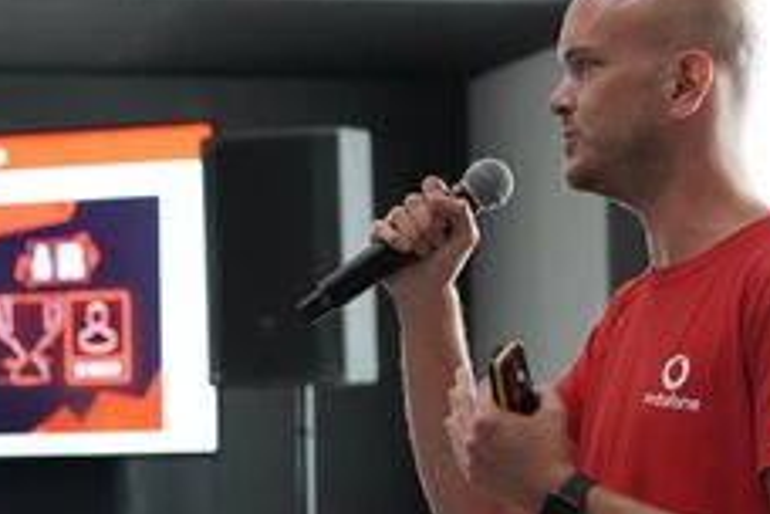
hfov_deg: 13.9
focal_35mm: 148
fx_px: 3165
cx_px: 453
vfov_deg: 9.3
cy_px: 401
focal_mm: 55
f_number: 3.2
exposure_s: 1/250
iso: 4000
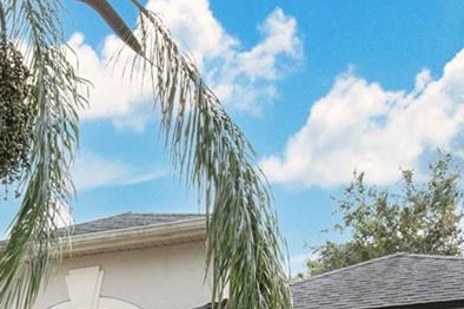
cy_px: 537
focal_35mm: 65
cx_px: 39
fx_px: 837
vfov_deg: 17.4
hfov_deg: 29.6
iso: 100
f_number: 6.3
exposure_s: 1/100
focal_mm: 16
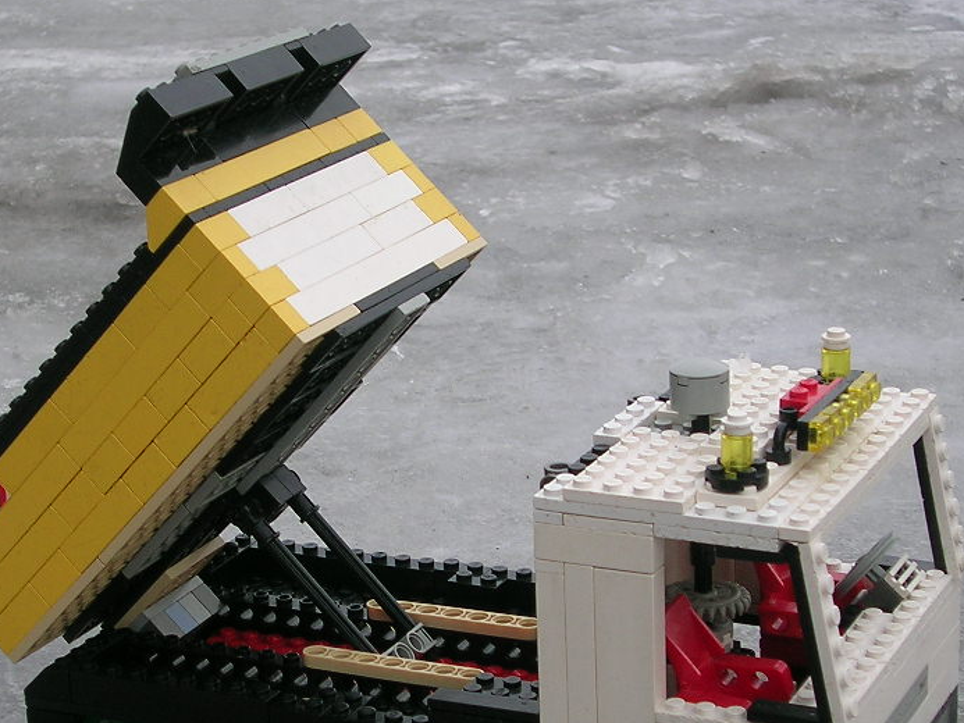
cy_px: 503
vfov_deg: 15.4
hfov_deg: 20.4
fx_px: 2674
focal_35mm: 96
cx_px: 391
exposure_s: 1/112
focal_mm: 9.9
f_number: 3.5
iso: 50
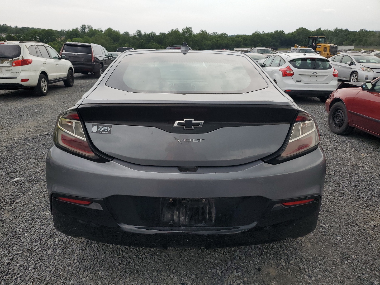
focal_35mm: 26
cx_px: 190
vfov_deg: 53.1
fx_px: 285
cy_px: 142
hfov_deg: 67.3
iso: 50
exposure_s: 1/1667
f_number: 1.5
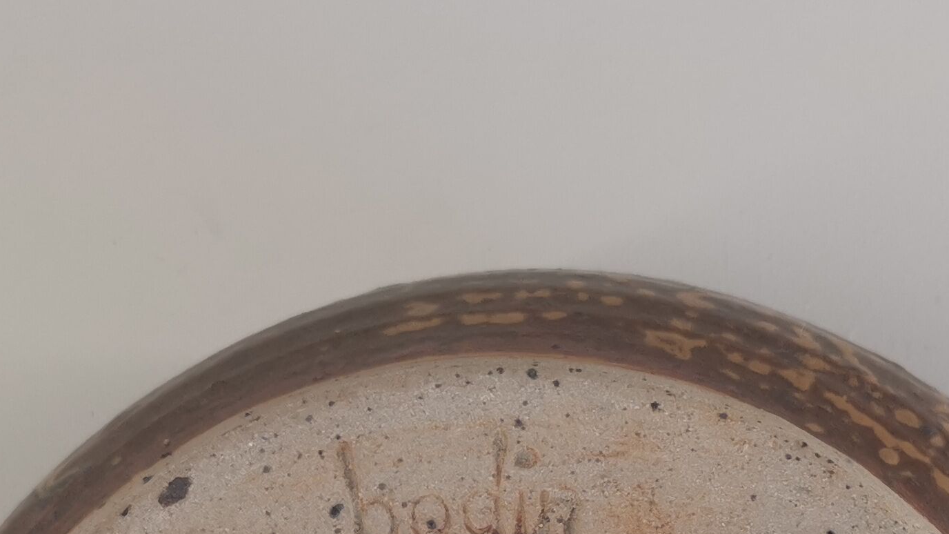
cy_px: 932
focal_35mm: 78
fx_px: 1963
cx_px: 731
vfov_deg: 13.9
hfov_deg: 26.8
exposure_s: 1/100
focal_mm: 5.58
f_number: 1.8
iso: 80
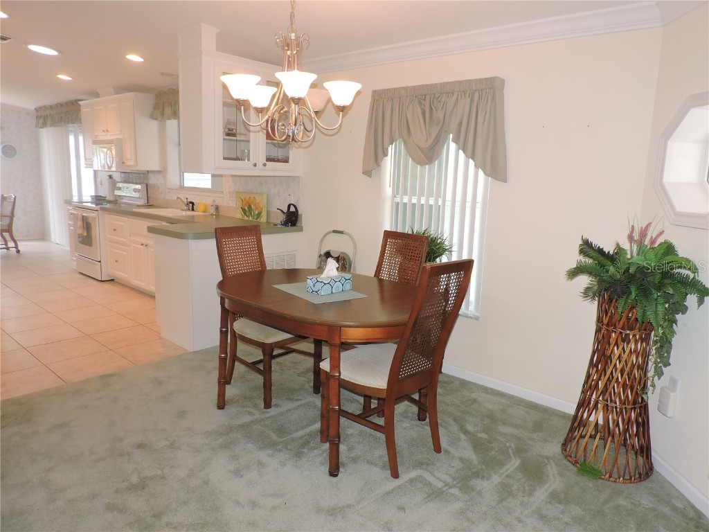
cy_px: 266
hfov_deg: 71.6
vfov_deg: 56.8
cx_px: 354
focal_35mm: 24
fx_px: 492
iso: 200
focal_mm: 4.3
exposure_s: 1/30
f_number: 3.3
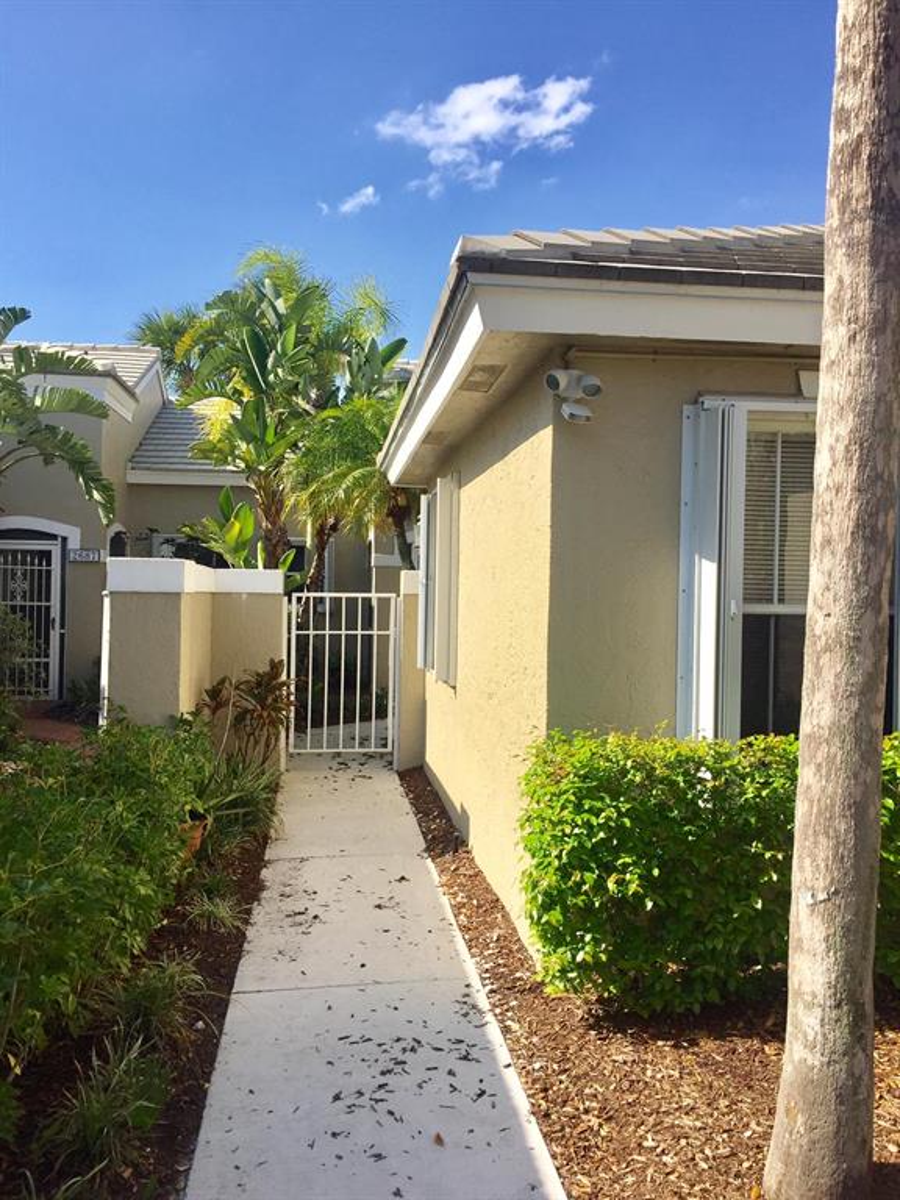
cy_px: 600
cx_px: 450
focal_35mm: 29
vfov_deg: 61.7
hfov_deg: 48.2
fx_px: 1005
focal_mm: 4.15
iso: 32
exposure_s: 1/1721
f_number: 2.2
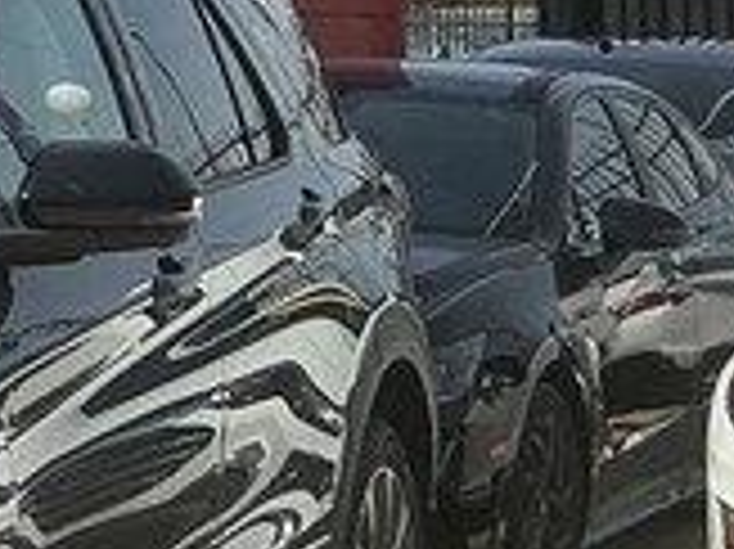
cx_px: -860
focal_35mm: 182
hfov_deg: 9.9
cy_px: -238
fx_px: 3856
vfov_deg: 8.0
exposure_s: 1/1577
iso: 25
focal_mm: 3
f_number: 1.8
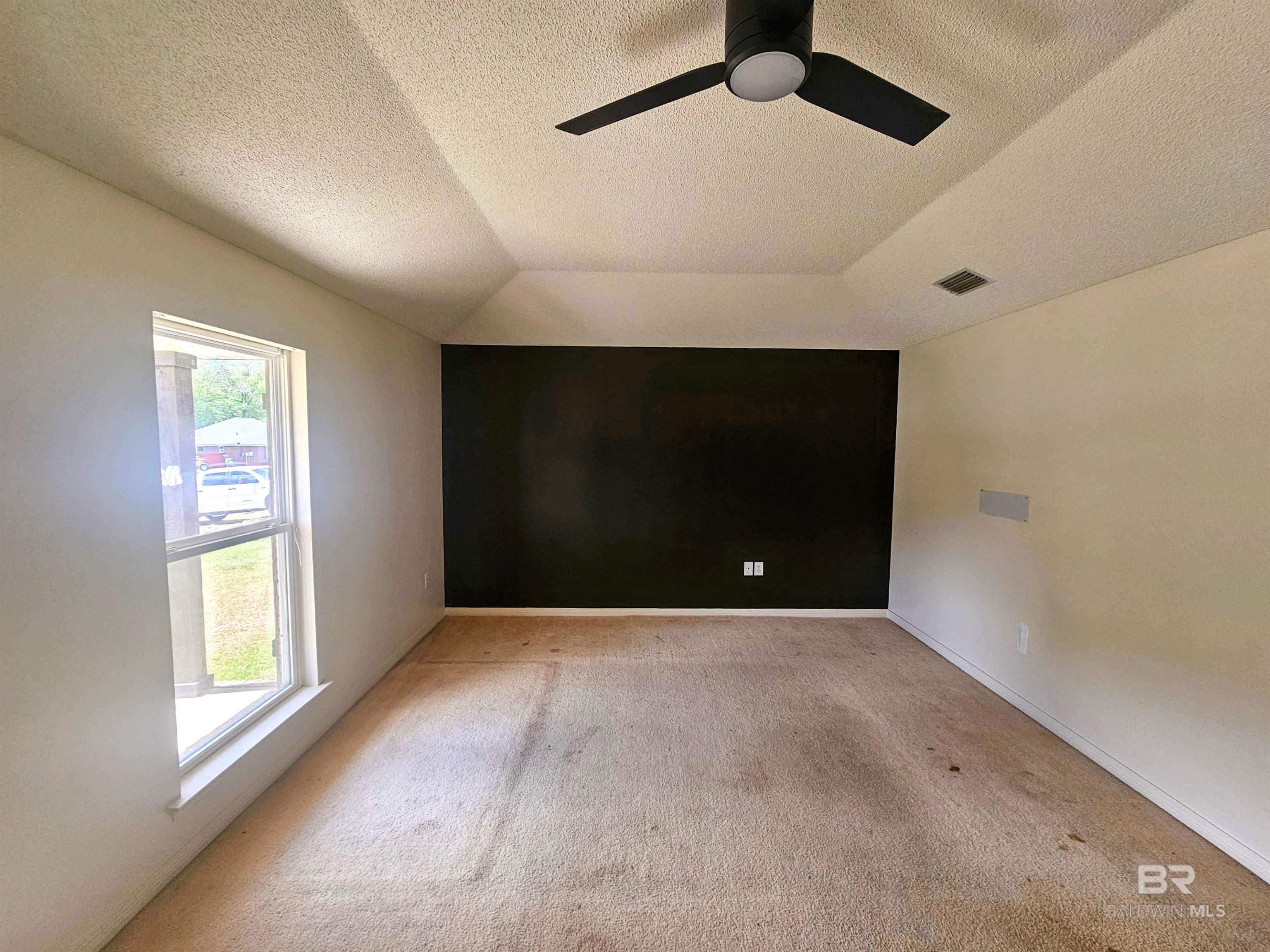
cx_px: 635
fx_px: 477
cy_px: 476
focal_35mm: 13
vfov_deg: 89.9
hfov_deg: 106.2
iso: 64
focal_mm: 2.2
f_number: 2.2
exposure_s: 1/77.4
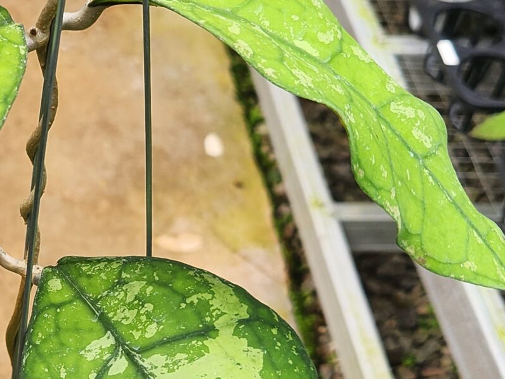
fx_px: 1080
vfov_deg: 19.7
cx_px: 45
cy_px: 286
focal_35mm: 74
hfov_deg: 25.5
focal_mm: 5.4
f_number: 1.8
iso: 50
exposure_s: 1/180
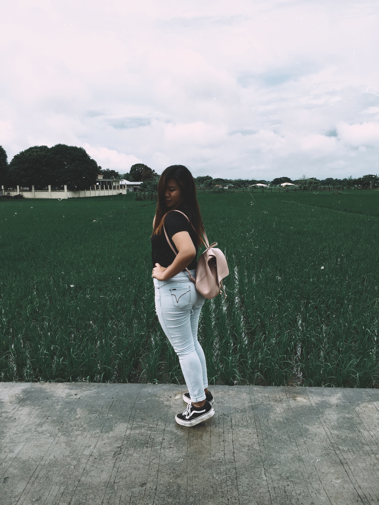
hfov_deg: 48.2
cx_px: 190
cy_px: 252
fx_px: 423
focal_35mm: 29
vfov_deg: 61.7
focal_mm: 4.15
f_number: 2.2
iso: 32
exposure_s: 1/2825
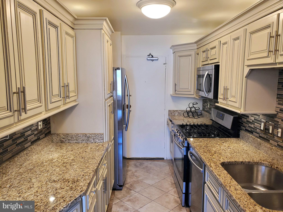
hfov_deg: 67.3
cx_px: 142
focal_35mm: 26
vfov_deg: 53.1
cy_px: 106
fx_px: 213
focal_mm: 4.3
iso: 200
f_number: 2.4
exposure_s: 1/40
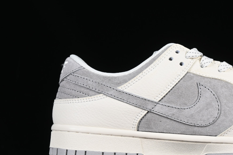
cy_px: 79
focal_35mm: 137
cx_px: 205
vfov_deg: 10.0
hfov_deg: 14.8
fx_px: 887
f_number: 8
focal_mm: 50
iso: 160
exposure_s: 1/80
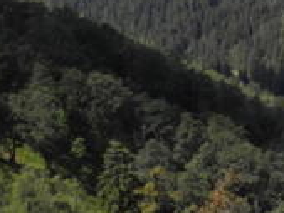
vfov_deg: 9.5
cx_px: 371
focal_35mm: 156
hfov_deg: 12.3
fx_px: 1281
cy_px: -3
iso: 100
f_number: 3.2
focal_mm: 9.7
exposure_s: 1/916
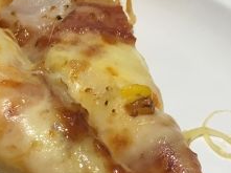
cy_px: 208
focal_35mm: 92
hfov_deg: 20.1
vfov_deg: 15.4
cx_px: -40
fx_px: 613
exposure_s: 1/33
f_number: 2.2
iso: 32
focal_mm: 4.15
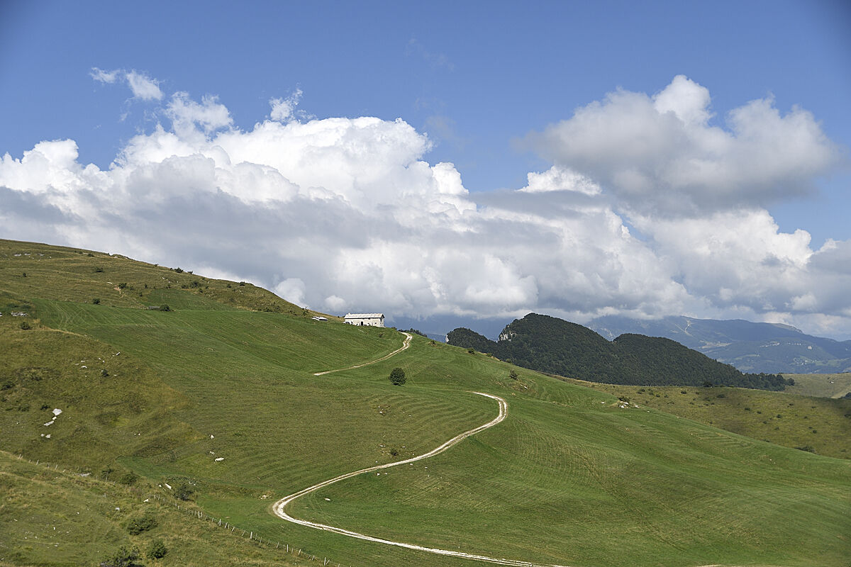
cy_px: 284
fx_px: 1099
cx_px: 426
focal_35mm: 46
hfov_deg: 42.3
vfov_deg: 28.9
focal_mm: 31
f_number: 3.5
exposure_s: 1/3200
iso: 100
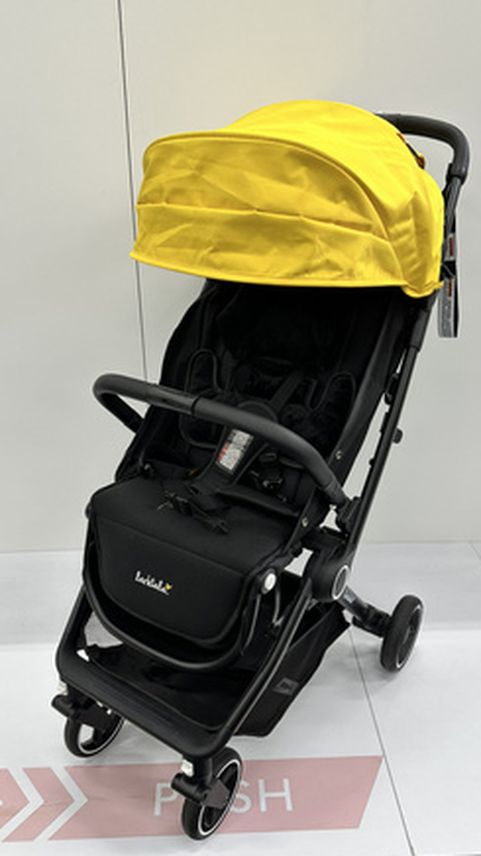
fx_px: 613
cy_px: 440
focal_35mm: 27
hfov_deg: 42.9
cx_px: 238
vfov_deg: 69.9
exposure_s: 1/50
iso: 125
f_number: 1.78
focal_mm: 6.86
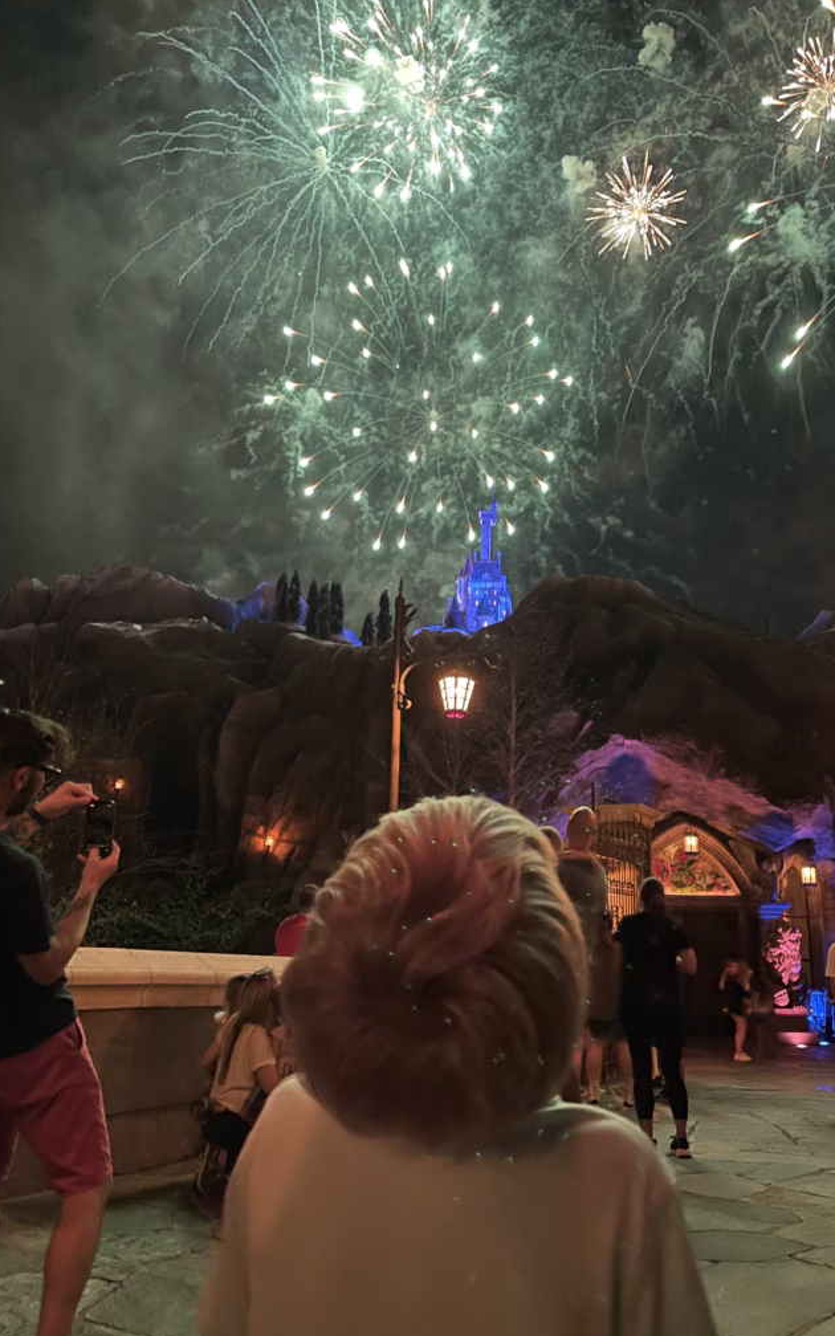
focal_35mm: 28
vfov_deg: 66.5
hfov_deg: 44.4
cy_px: 665
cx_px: 474
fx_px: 1019
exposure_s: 1/15
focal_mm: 5.1
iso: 1000
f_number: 1.6
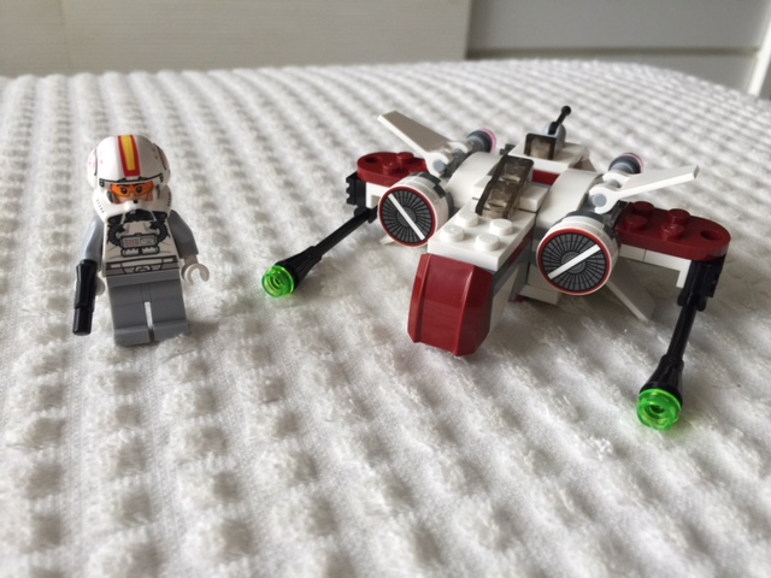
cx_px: 386
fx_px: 646
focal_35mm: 29
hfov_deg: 61.7
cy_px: 289
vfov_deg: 48.2
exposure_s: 1/30
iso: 40
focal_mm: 4.15
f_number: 2.2
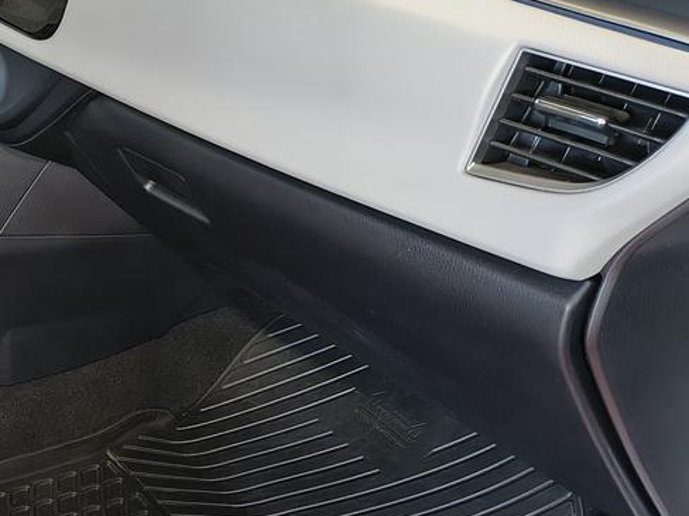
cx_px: -192
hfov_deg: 26.4
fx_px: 1254
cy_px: 454
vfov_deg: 22.8
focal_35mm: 63
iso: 845
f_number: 1.8
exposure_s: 1/60
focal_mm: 5.56
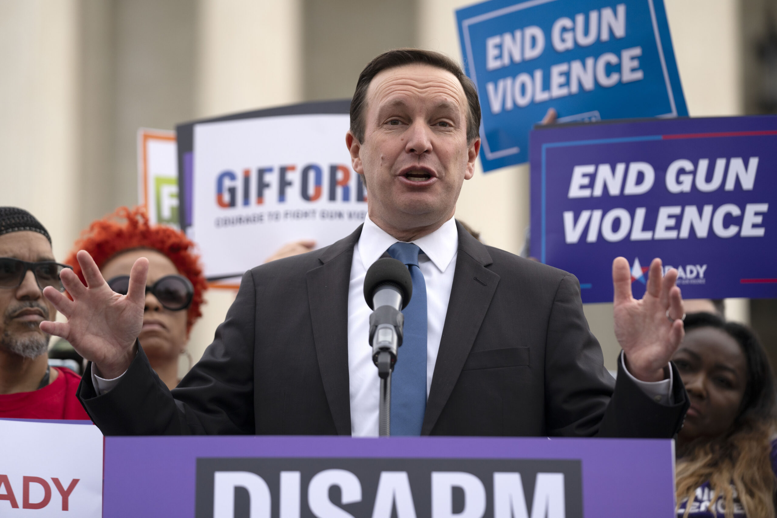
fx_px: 3237
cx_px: 388
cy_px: 259
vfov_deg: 9.1
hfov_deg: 13.7
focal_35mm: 150
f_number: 3.5
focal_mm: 150
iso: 400
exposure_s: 1/1000
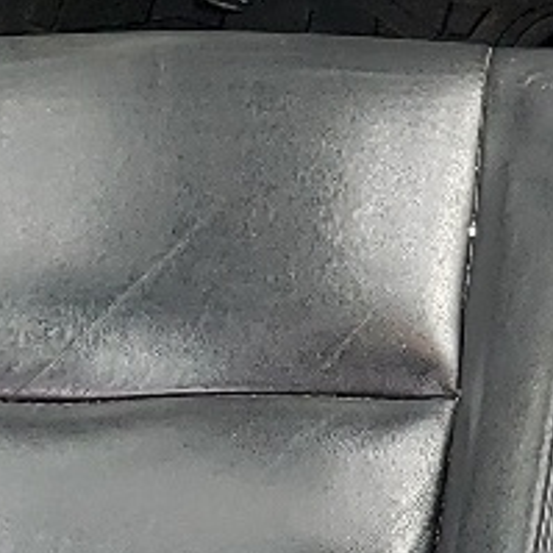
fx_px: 3344
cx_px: 978
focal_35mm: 185
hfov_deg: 9.1
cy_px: 267
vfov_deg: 9.5
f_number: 1.5
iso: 50
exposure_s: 1/112
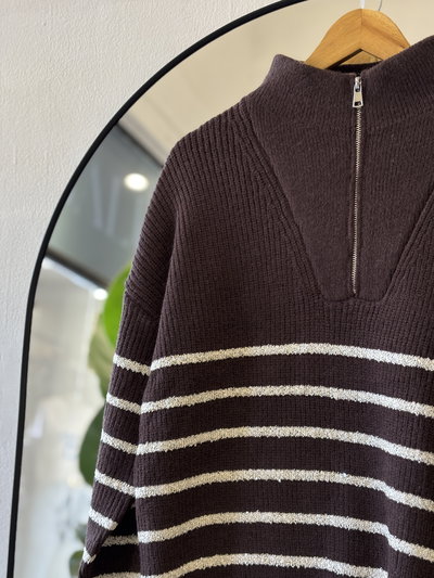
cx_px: 217
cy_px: 289
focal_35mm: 52
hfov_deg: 28.0
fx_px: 869
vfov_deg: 36.8
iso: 100
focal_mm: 5.96
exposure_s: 1/50
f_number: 1.6
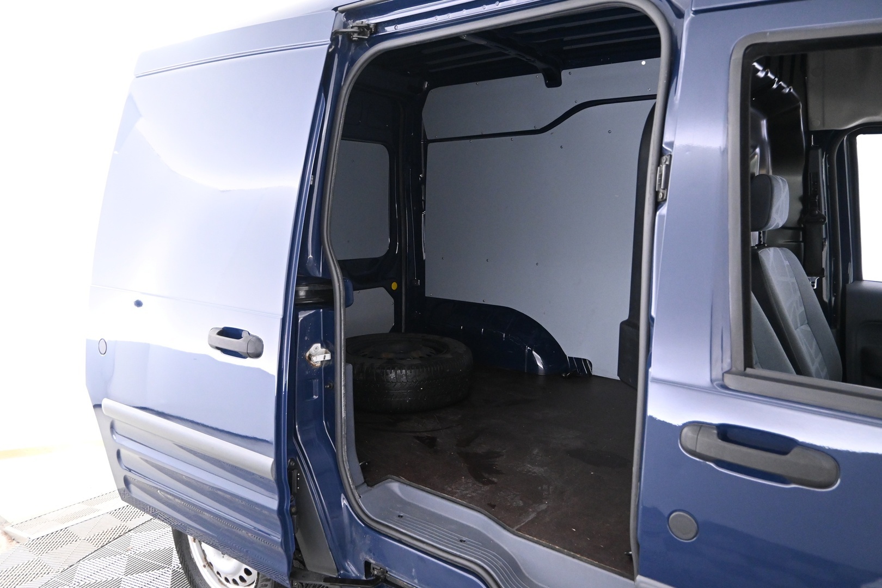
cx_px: 441
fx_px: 643
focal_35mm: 26
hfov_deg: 68.9
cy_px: 294
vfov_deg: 49.1
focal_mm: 17.5
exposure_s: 1/30
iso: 3200
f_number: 3.5
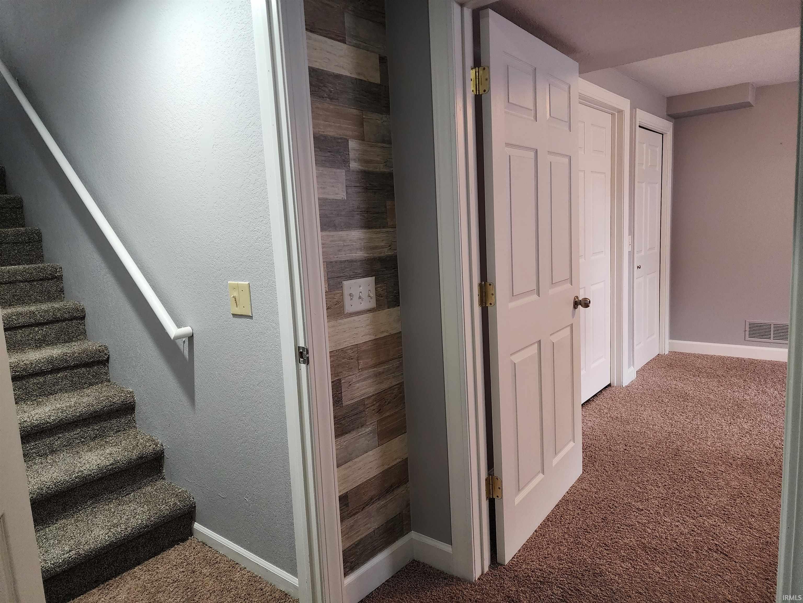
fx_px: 534
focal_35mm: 23
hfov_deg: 73.9
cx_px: 402
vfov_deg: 58.9
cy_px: 302
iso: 800
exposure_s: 1/120
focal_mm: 6.4
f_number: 1.8
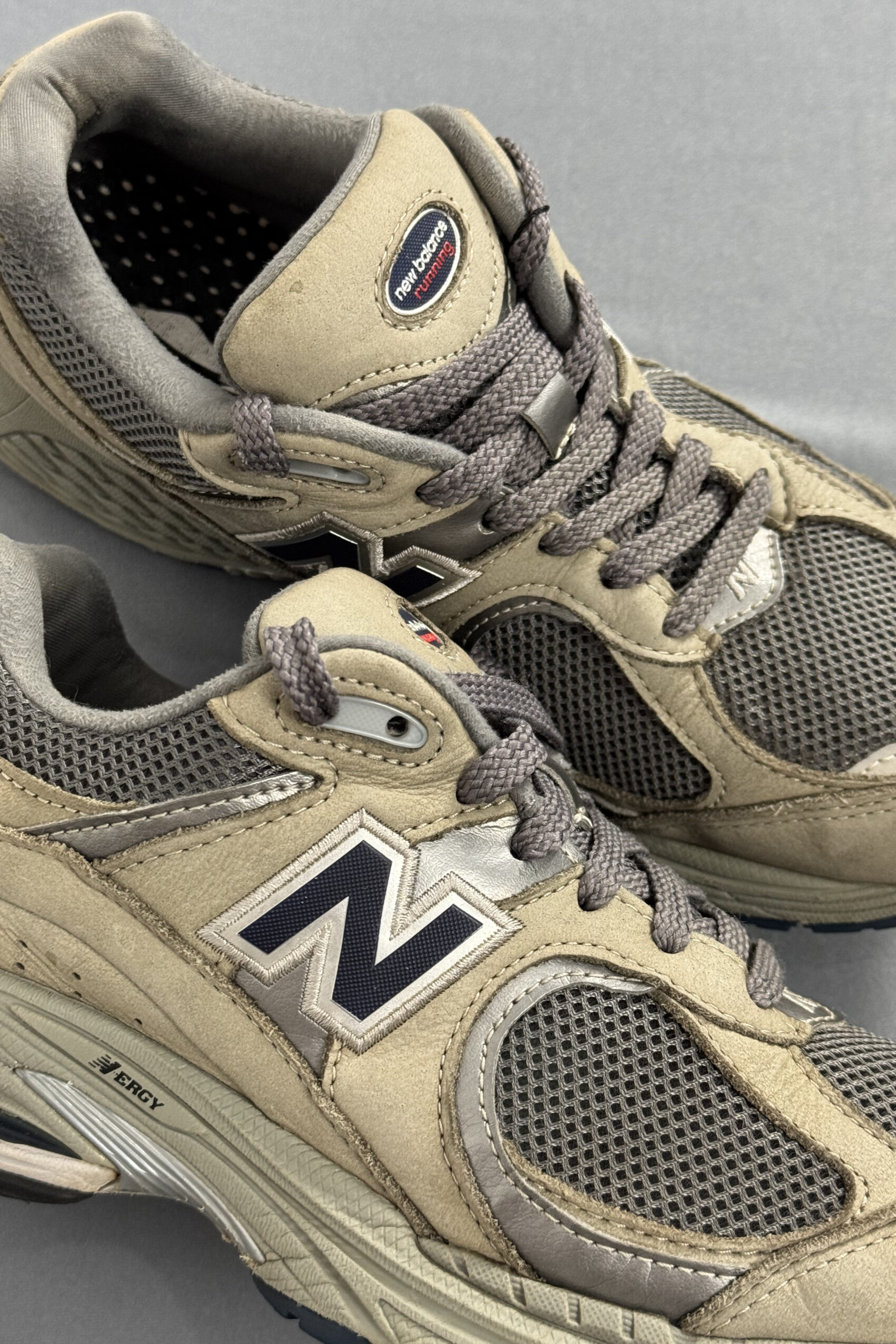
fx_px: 1867
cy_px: 672
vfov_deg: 39.6
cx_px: 425
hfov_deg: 27.0
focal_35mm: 50
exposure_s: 1/60
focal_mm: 6.76
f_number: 1.78
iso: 160
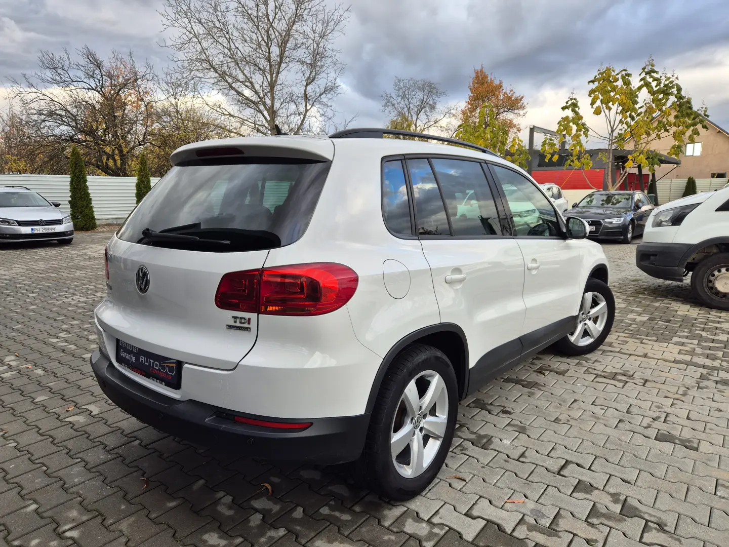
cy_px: 274
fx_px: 484
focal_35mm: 23
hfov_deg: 73.9
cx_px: 364
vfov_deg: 58.9
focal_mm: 5.4
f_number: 1.8
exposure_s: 1/180
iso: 40
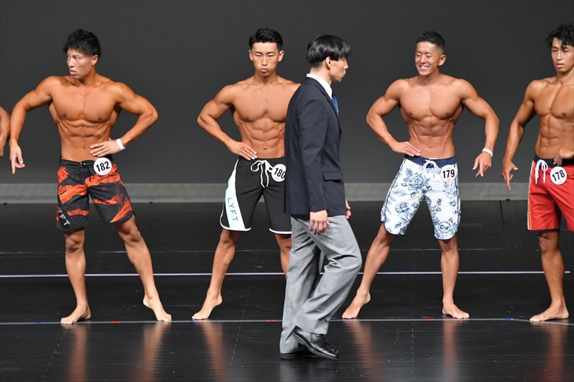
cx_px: 287
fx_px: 5020
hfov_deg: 6.5
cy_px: 191
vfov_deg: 4.4
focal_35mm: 315
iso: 4000
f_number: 5.6
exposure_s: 1/400
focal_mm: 210
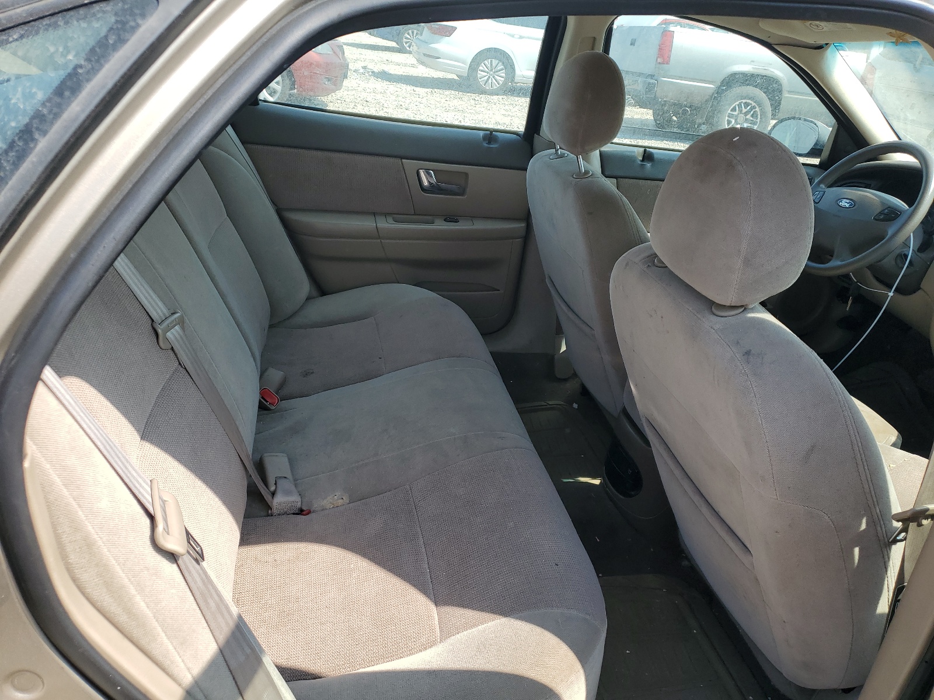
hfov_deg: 67.3
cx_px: 467
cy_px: 350
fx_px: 702
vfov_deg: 53.1
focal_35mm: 26
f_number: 1.5
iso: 50
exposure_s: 1/1000
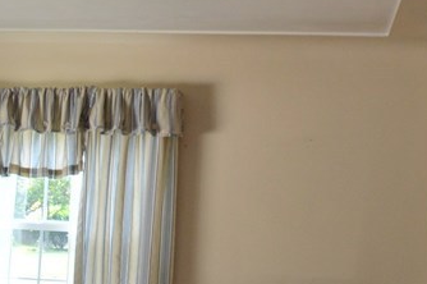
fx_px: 1386
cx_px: -190
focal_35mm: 117
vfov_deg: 11.2
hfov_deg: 16.2
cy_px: 448
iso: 500
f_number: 4.5
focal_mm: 24
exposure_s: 1/60
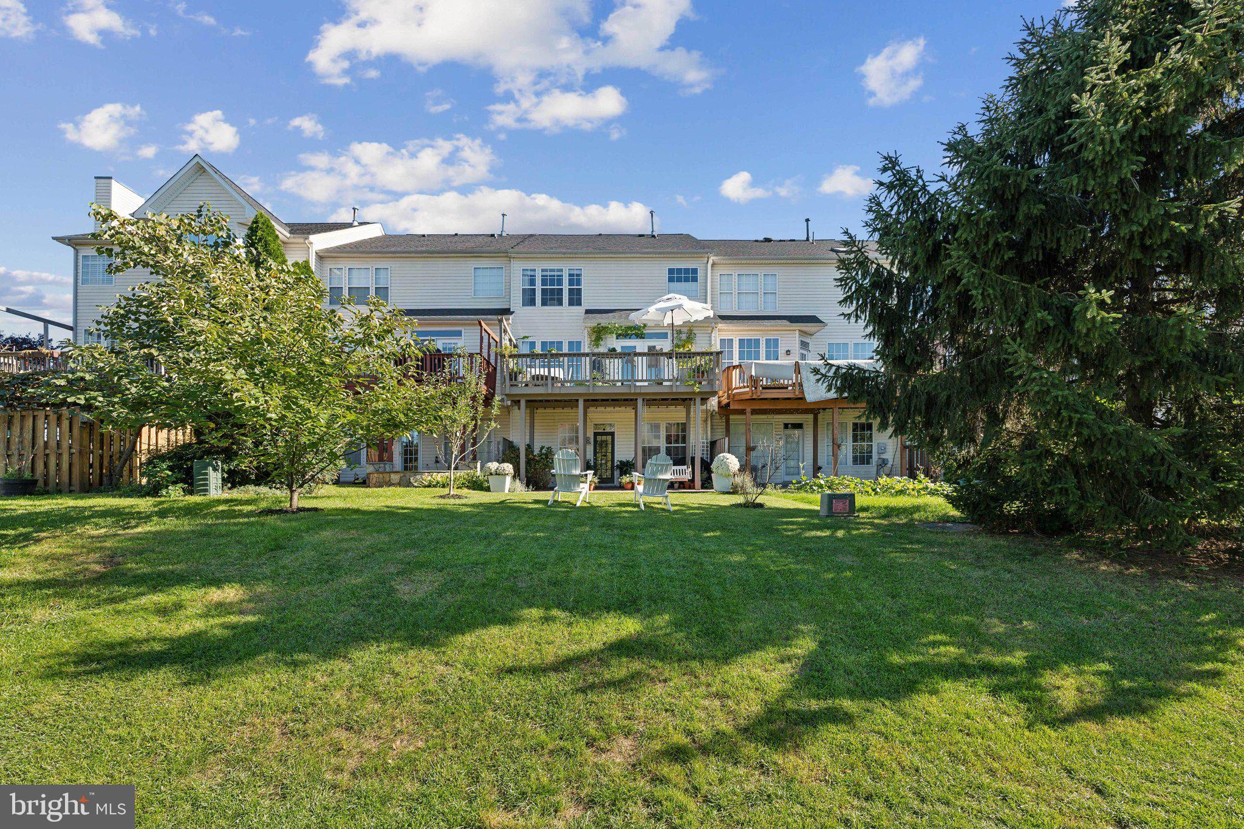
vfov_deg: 73.7
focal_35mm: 16
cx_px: 622
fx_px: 553
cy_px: 414
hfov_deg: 96.7
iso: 400
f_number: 7.1
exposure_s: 1/250
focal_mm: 16
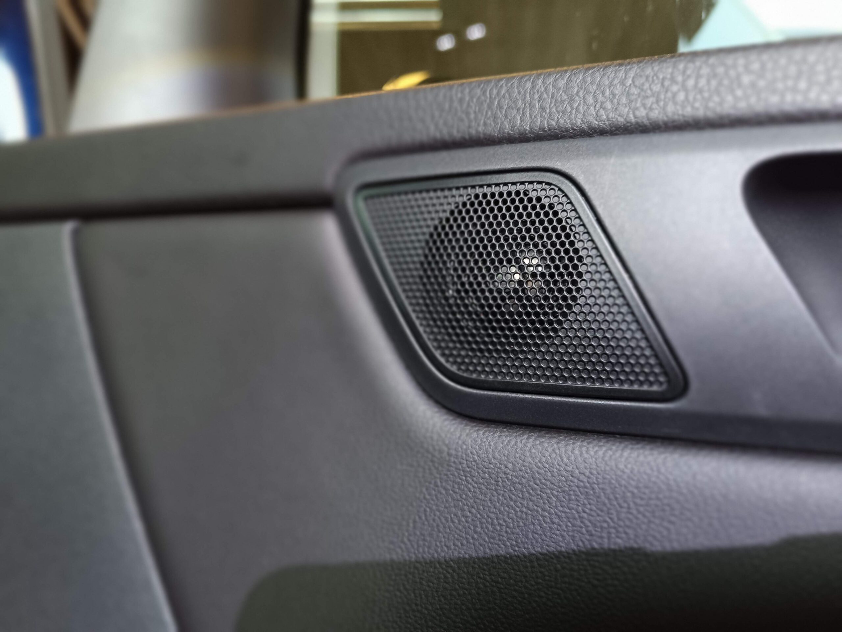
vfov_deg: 56.8
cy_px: 316
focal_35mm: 24
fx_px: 584
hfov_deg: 71.6
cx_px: 421
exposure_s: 1/50.3
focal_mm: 4.71
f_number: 1.79
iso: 631
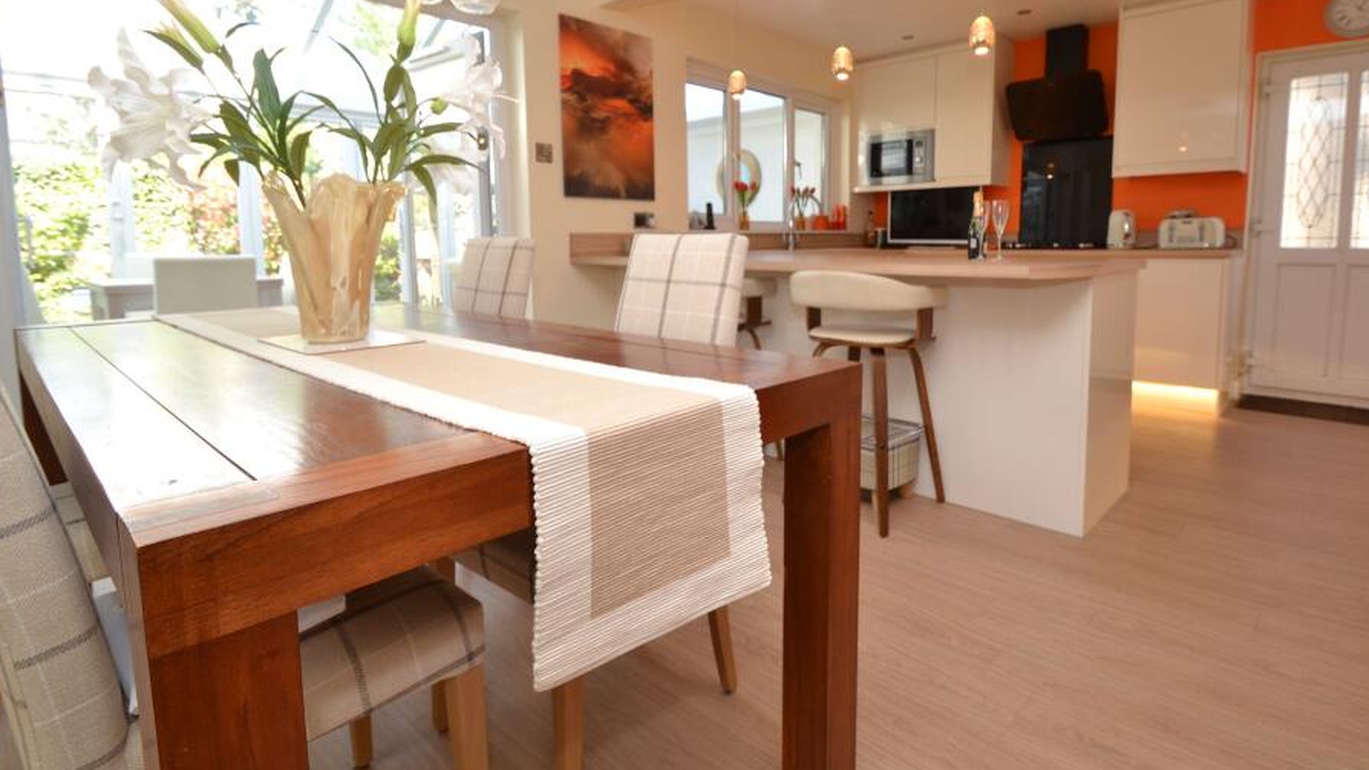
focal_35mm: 18
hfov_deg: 92.4
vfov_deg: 60.4
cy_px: 298
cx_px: 747
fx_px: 653
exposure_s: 1/100
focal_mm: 10
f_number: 5
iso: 400
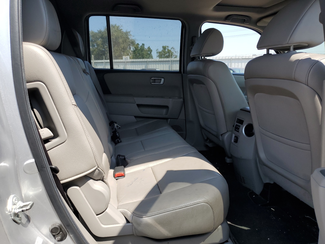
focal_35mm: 26
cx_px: 162
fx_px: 244
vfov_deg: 53.1
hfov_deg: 67.3
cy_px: 122
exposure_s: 1/1250
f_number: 1.5
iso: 50
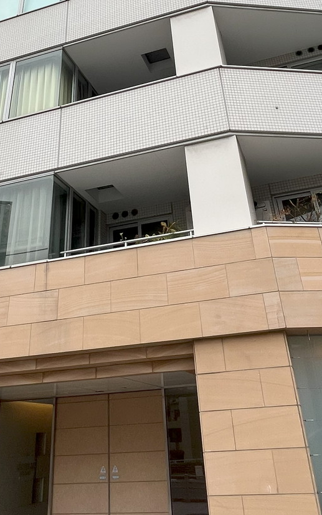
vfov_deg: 55.5
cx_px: 141
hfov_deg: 39.4
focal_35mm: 32
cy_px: 105
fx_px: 449
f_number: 2.4
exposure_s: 1/306
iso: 32
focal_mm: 1.54
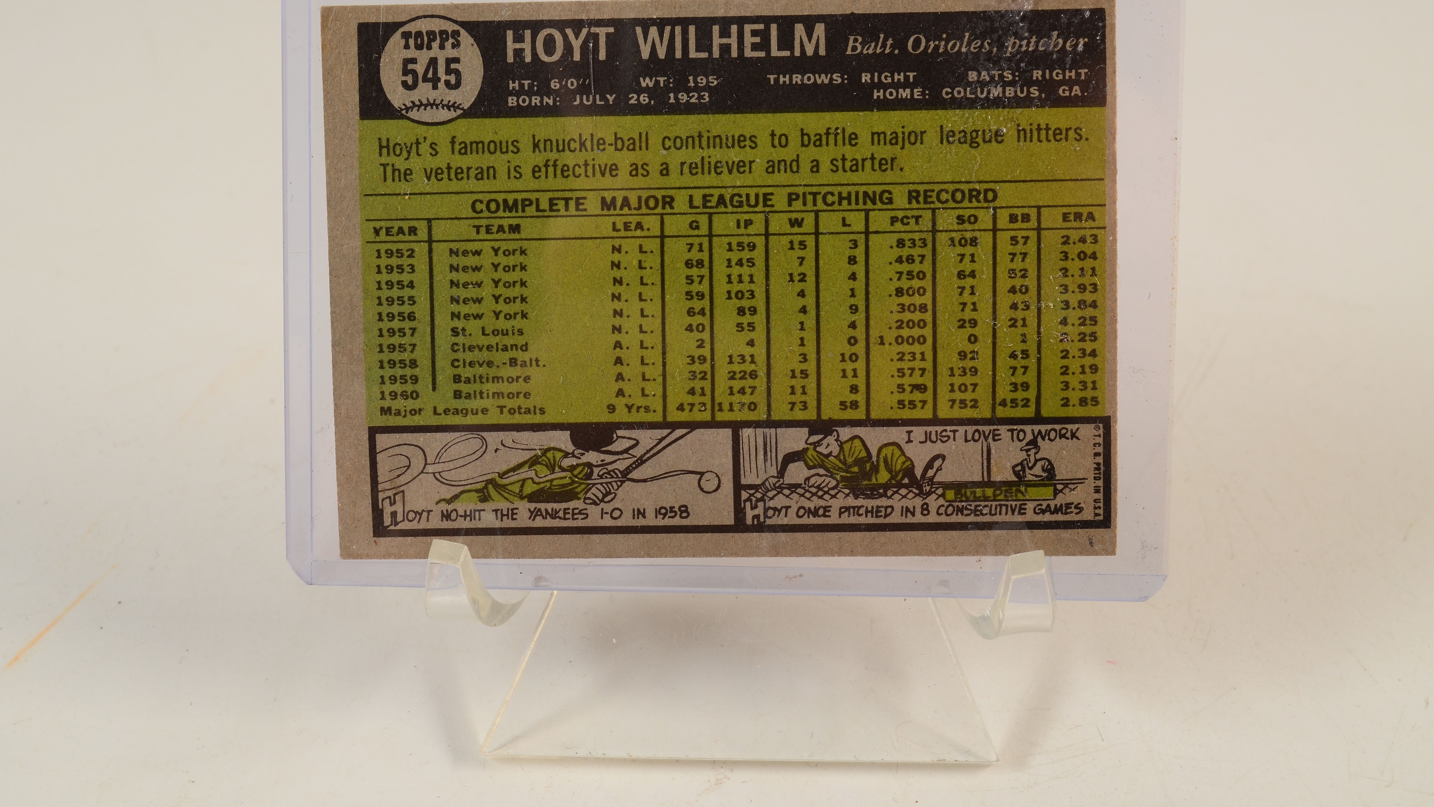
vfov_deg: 22.2
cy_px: 352
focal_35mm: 54
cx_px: 714
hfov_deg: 38.5
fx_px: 2053
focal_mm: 34
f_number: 13
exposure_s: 1/160
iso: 200
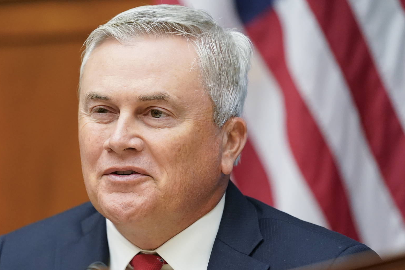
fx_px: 3723
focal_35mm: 331
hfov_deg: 6.2
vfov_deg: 4.2
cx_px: 119
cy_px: 171
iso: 4000
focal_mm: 200
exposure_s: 1/640
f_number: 2.8
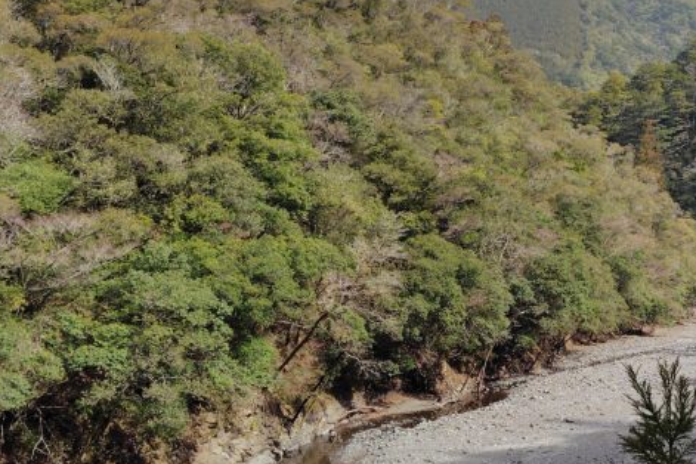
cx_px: 541
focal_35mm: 52
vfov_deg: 26.0
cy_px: 233
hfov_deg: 37.1
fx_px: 1005
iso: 50
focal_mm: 5.6
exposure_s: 1/997
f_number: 1.9
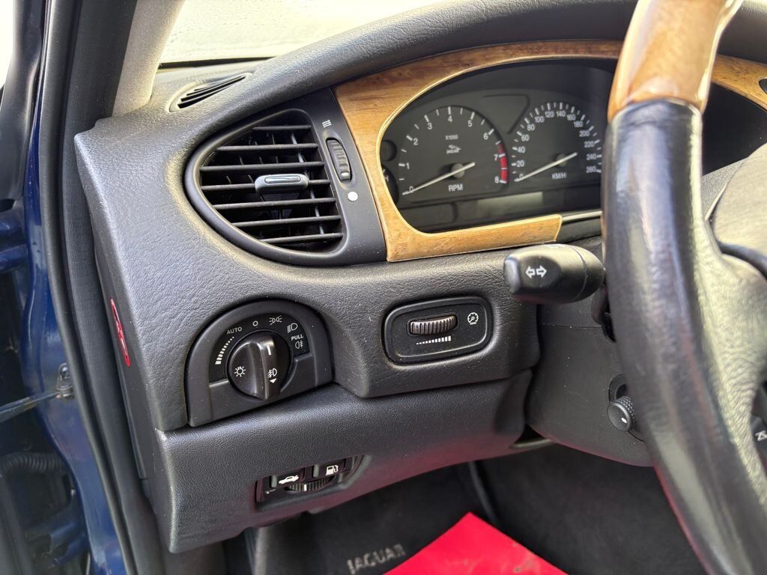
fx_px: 576
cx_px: 384
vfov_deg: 53.1
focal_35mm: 26
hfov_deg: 67.3
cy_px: 288
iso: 80
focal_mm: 5.96
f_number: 1.6
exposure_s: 1/121
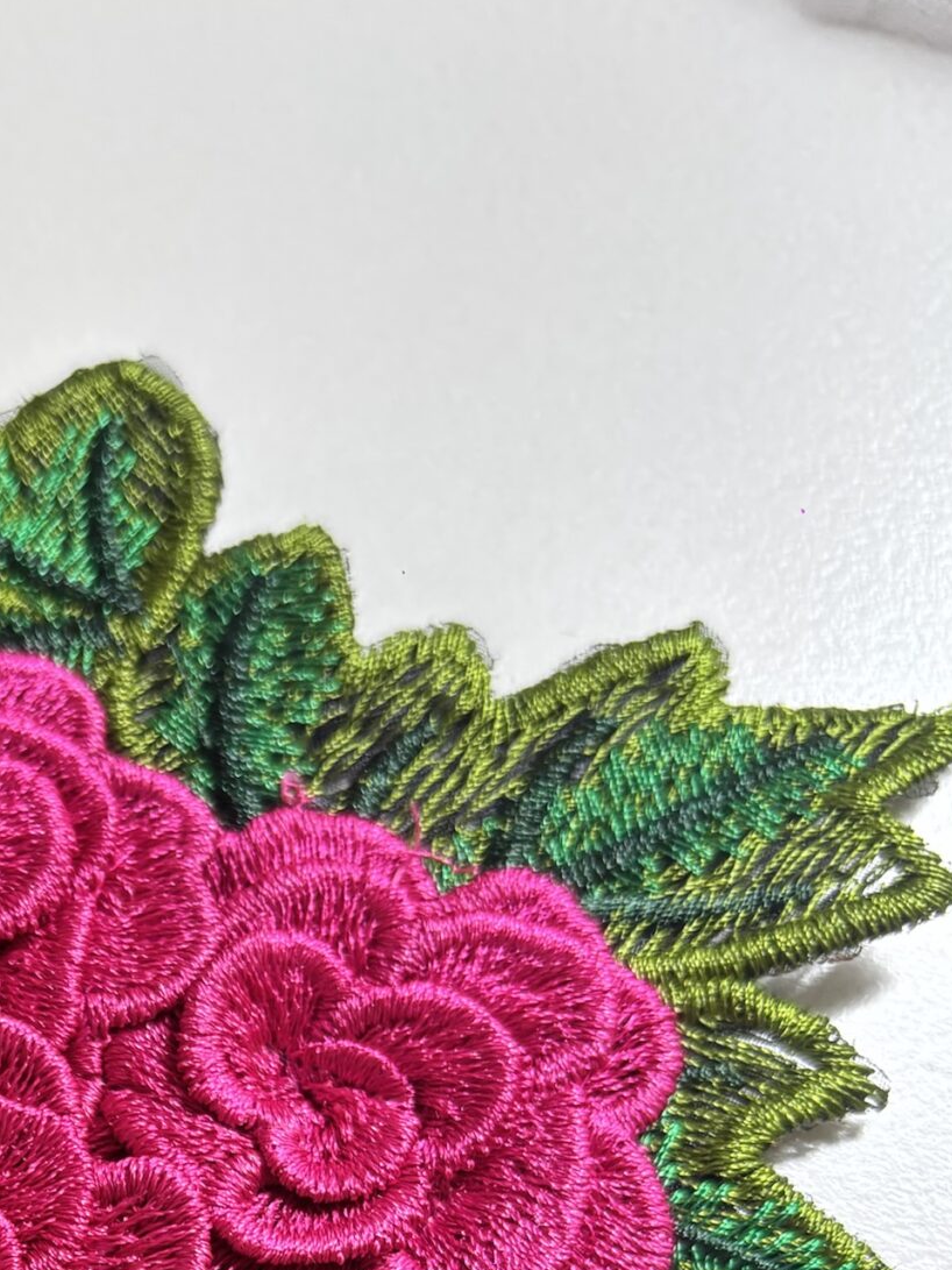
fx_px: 2237
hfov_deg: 22.7
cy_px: 1427
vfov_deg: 28.5
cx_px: -94
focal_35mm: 61
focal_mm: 5.96
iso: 125
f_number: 1.6
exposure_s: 1/91
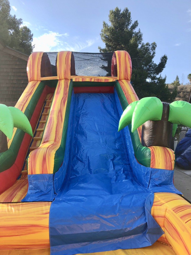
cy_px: 128
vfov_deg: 63.4
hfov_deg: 49.7
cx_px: 96
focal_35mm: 28
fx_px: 206
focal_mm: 3.99
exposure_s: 1/750
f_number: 1.8
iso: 20
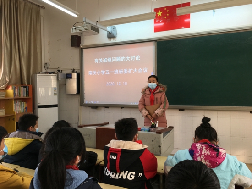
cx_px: 126
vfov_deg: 48.2
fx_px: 211
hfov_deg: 61.7
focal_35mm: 29
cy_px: 94
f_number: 2.2
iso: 40
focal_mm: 4.15
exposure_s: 1/100
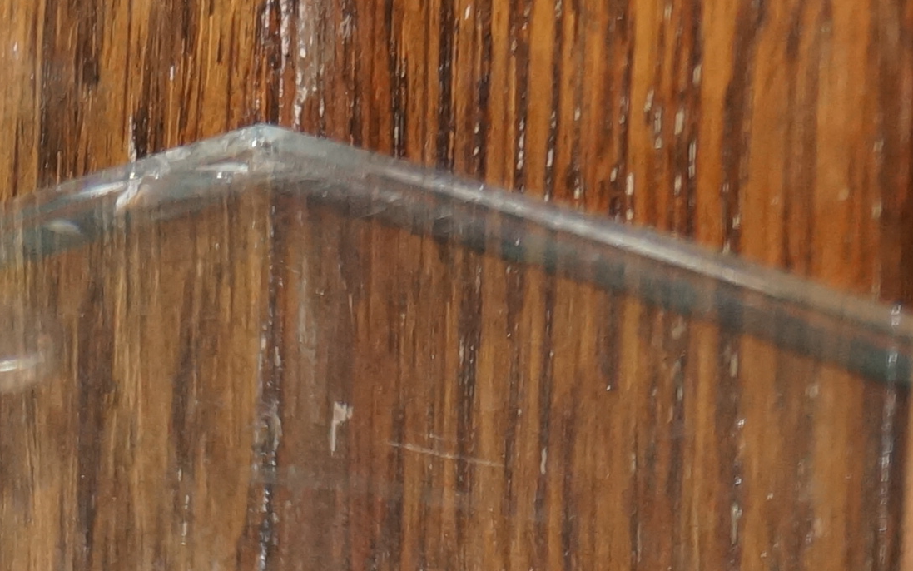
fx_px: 7565
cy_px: 1284
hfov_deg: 6.8
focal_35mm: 304
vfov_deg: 4.2
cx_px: -351
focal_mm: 40
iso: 640
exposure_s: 1/100
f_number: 5.6
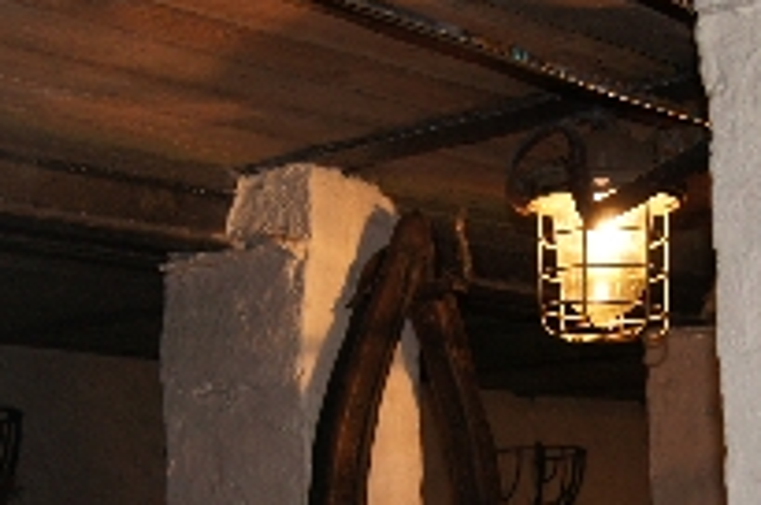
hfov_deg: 25.6
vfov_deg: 16.8
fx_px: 1667
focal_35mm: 79
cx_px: 490
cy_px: 518
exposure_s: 1/60
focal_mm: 18
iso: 320
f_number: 3.5
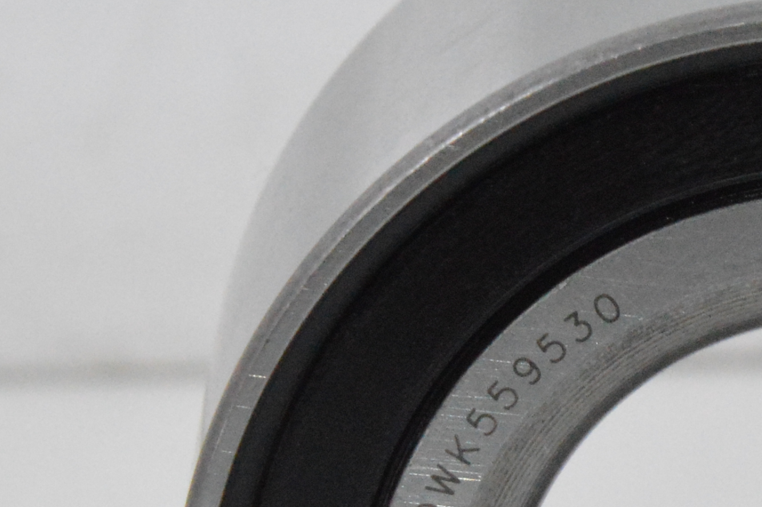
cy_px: 570
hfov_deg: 2.9
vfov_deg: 1.9
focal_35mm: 710
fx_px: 15020
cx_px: 888
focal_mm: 105
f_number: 11
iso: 3200
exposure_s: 1/125
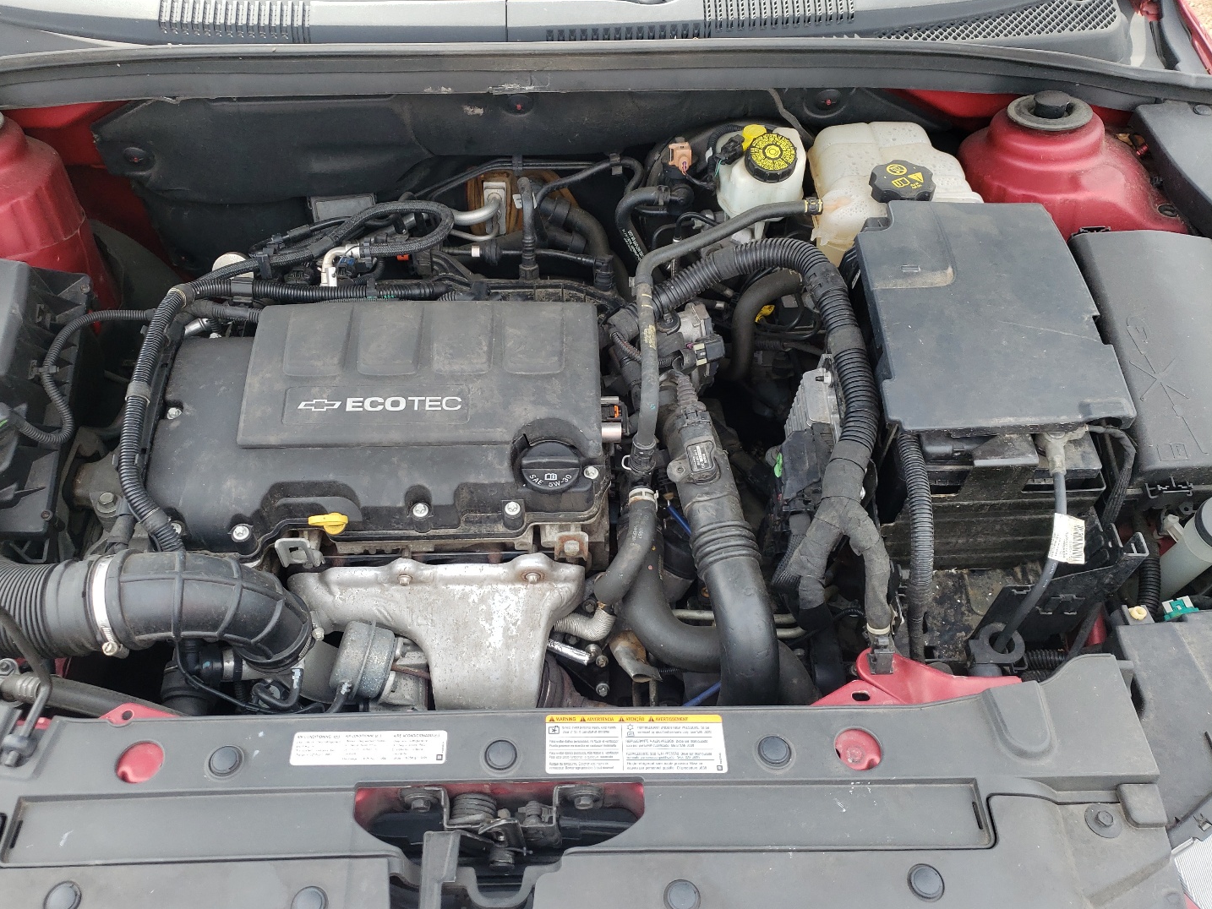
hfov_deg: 61.5
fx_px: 1016
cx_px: 540
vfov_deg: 48.2
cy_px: 476
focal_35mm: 29
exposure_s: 1/357
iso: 50
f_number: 1.5
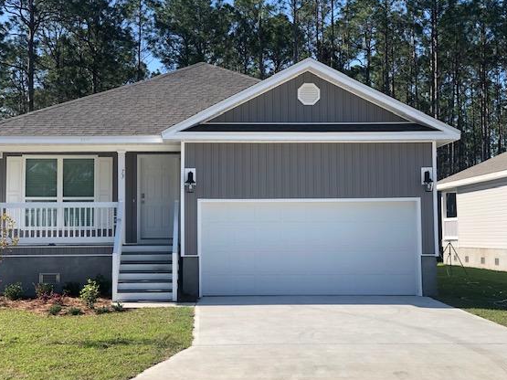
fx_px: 879
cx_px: 225
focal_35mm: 60
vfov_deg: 24.4
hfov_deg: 32.2
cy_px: 187
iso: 16
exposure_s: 1/585
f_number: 2.4
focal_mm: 6
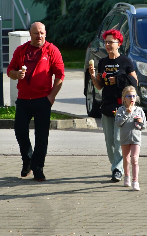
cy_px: 100
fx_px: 3450
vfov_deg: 3.9
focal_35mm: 538
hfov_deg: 2.4
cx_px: 77
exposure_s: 1/5000
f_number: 6.3
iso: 1000
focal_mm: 300
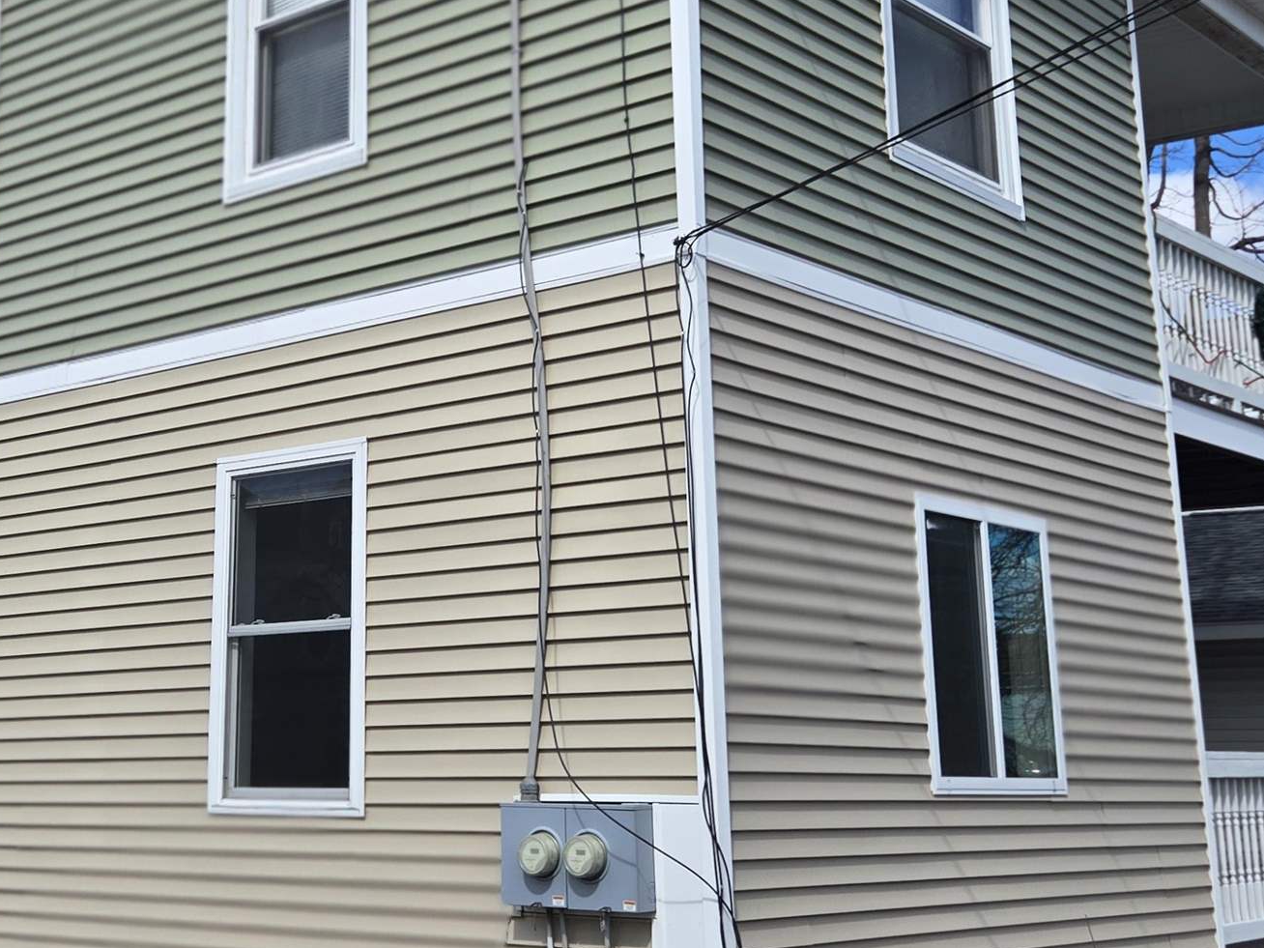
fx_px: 1972
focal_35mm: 54
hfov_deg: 35.1
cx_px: 389
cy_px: 319
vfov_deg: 26.9
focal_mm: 5.4
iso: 25
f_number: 1.8
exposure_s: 1/1593
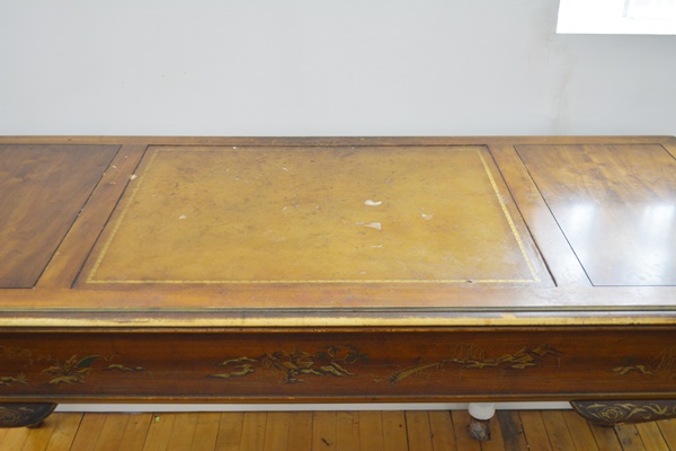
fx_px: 789
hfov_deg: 46.4
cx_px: 338
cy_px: 226
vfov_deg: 31.9
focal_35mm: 42
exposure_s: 1/60
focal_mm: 28
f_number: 4.5
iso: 450
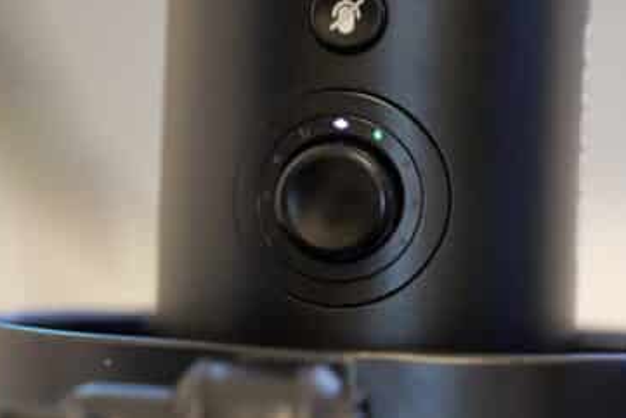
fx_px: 5636
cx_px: 321
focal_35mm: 324
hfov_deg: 6.4
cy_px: 194
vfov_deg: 4.2
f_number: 8
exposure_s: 1/25
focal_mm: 300
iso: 6400
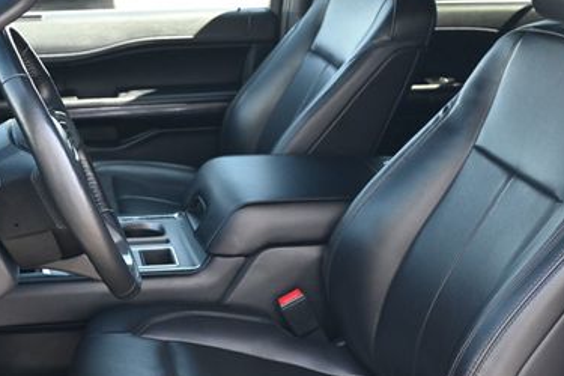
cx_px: 247
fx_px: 922
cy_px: 188
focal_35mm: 59
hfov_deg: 34.0
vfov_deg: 23.1
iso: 720
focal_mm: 23
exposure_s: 1/125
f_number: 4.2
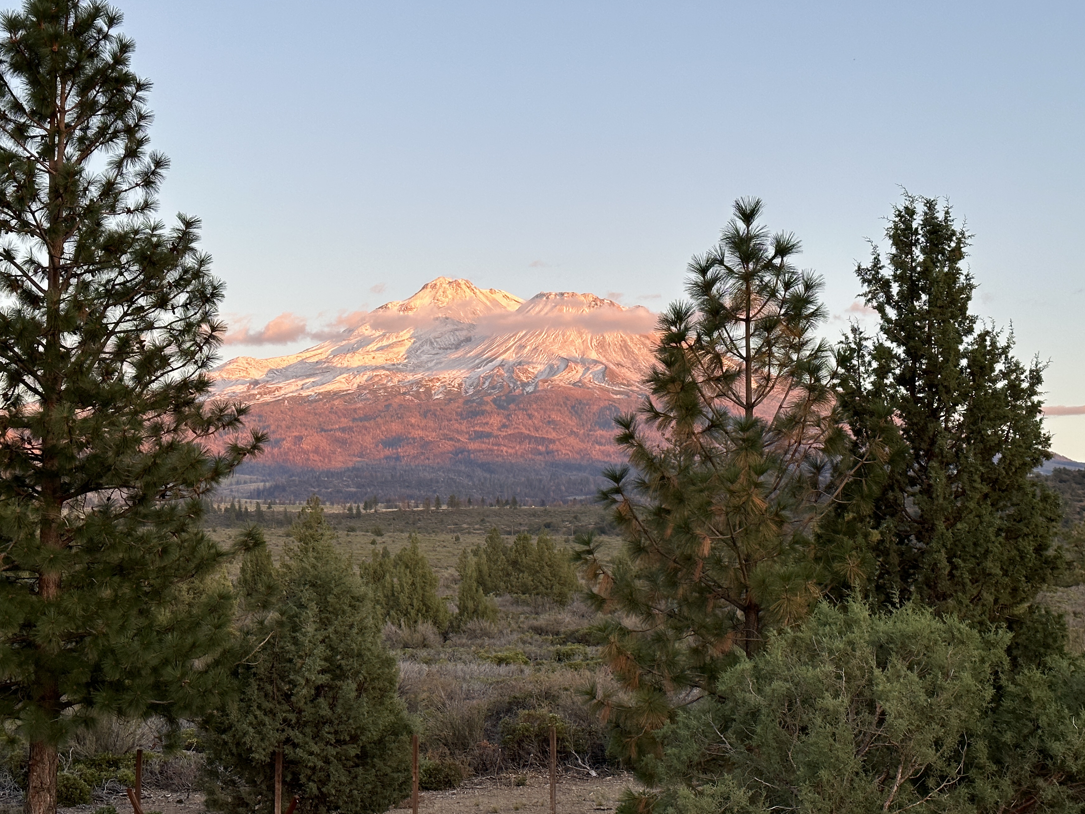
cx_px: 480
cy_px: 406
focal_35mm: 56
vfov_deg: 26.1
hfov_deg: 34.3
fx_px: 1755
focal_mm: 6.86
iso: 64
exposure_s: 1/323
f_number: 1.78
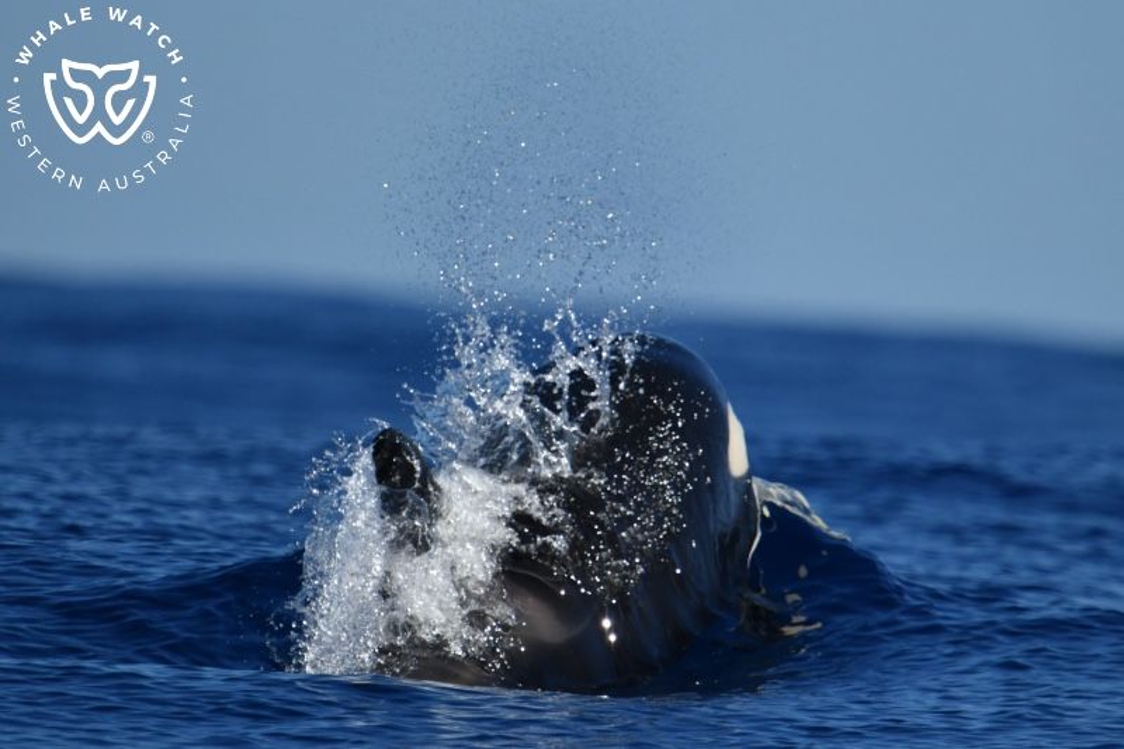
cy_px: 374
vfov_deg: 2.3
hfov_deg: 3.4
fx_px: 18728
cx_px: 562
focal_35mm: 600
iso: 720
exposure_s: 1/8000
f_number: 6.3
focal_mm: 600
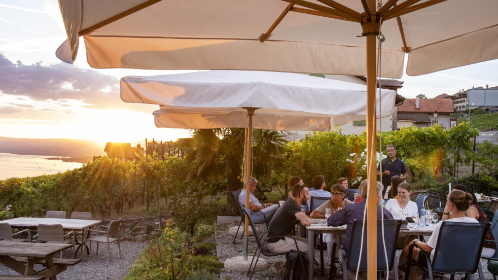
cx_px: 250
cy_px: 147
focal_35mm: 34
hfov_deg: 58.0
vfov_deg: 34.6
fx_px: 449
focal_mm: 32
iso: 640
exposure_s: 1/50
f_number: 10
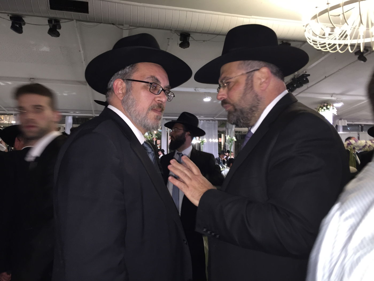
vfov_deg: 48.2
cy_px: 140
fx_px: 313
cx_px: 187
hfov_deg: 61.7
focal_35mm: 29
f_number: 2.2
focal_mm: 4.15
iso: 160
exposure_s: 1/16
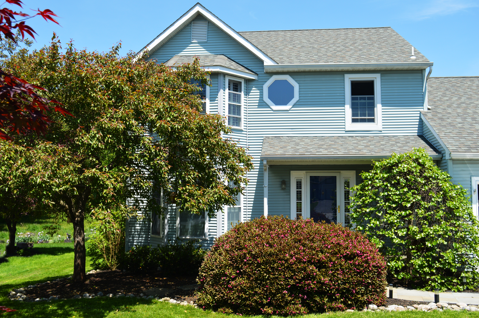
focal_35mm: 34
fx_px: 459
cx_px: 240
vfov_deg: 38.3
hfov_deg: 55.1
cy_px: 159
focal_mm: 23
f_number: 8
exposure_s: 1/250
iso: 100
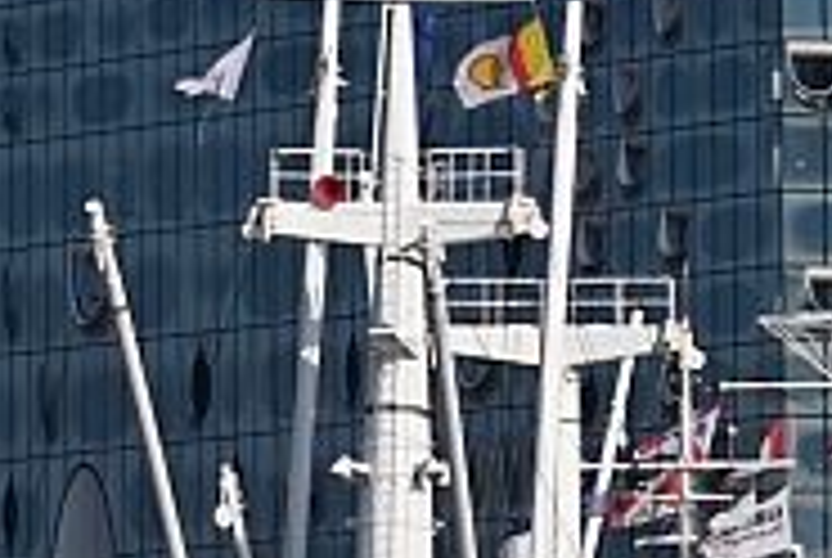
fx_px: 15370
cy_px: 538
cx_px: 1646
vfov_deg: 2.1
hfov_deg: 3.1
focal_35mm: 664
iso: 100
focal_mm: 120
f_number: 7.1
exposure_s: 1/800
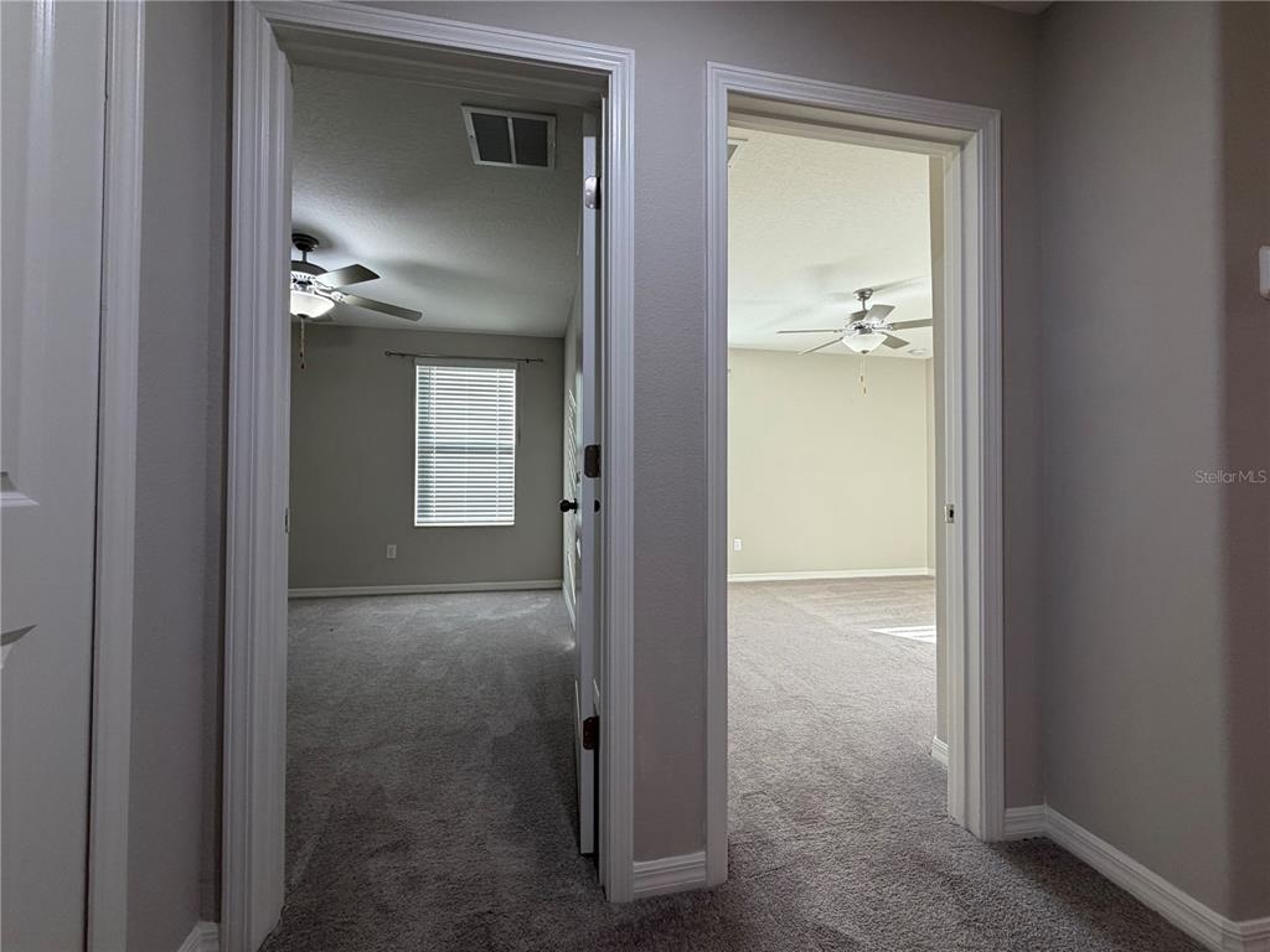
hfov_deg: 102.1
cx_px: 635
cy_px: 476
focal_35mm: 14
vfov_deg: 85.7
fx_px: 514
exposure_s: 1/120
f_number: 2.2
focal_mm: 2.22
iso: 160
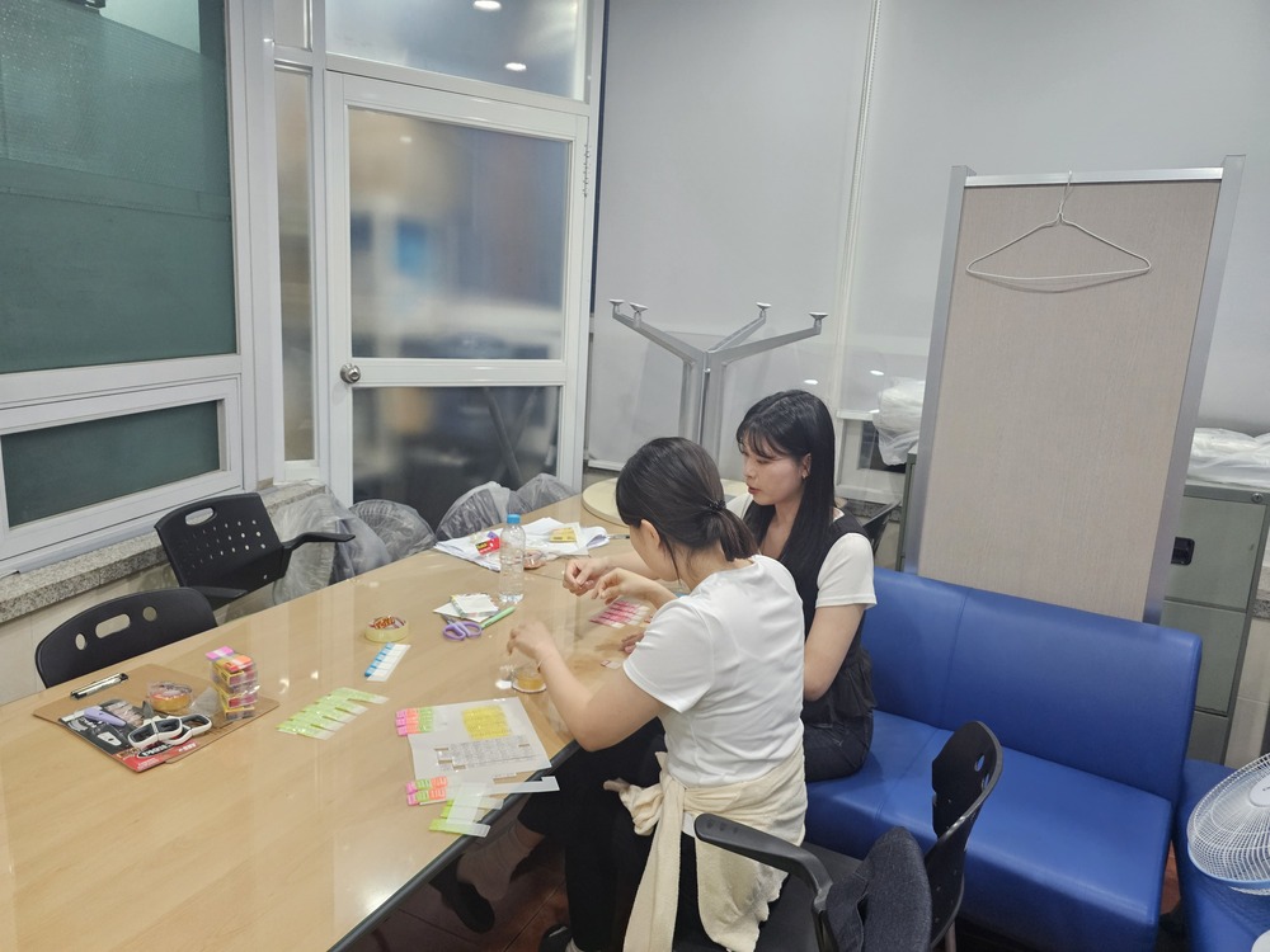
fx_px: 844
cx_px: 635
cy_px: 476
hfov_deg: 73.9
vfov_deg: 58.9
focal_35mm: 23
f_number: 1.7
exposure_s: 1/120
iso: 500
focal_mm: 6.3
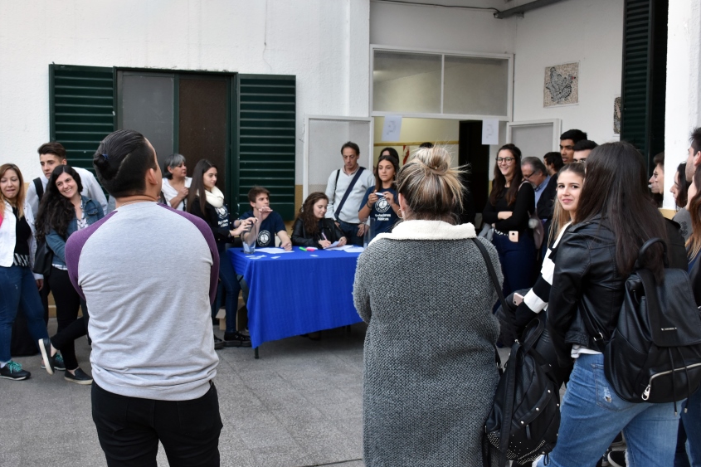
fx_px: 779
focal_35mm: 40
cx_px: 304
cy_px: 199
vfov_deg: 33.3
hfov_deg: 48.3
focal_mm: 22
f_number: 5.6
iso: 800
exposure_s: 1/125
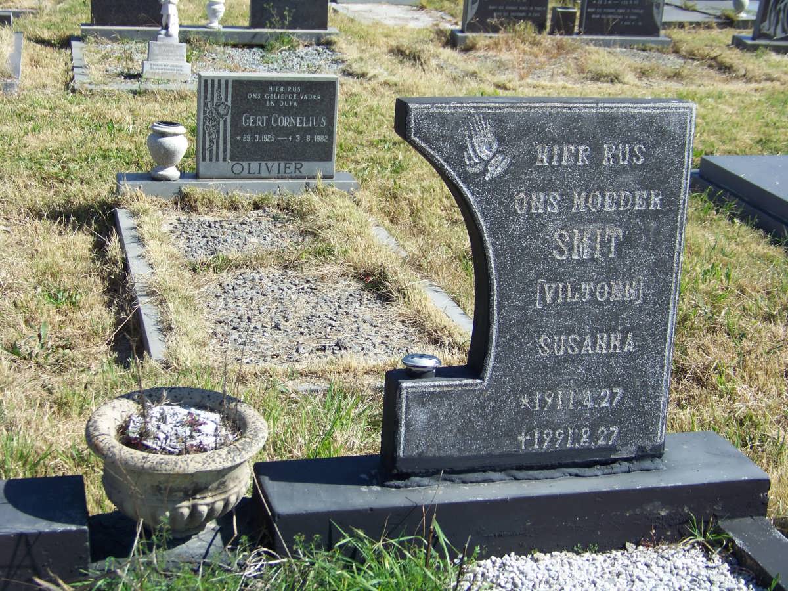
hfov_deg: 31.2
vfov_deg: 23.7
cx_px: 394
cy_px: 296
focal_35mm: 62
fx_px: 1411
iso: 64
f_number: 3.2
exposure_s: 1/640
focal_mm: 10.5
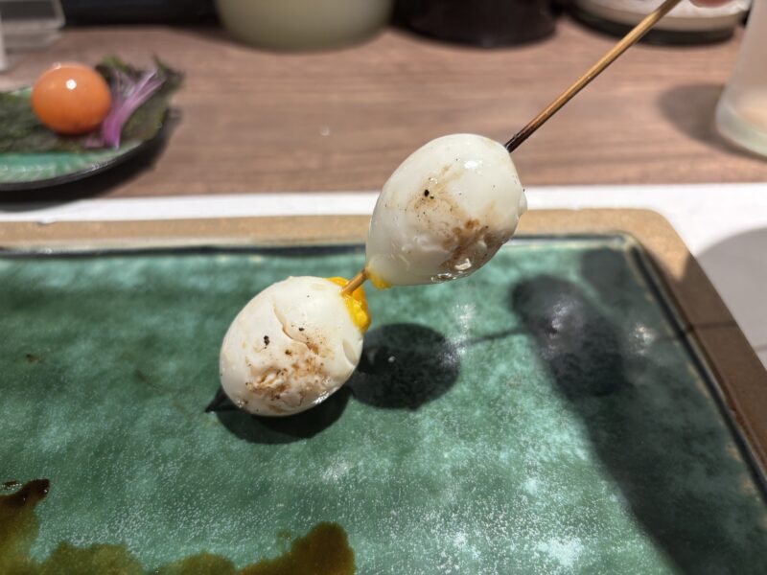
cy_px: 288
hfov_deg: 67.3
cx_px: 384
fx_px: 576
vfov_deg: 53.1
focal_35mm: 26
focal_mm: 5.96
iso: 80
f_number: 1.6
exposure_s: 1/50
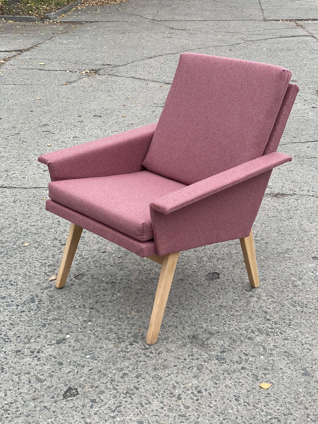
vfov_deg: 36.8
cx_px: 159
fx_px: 637
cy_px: 212
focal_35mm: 52
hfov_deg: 28.0
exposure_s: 1/122
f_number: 2
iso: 32
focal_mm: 6
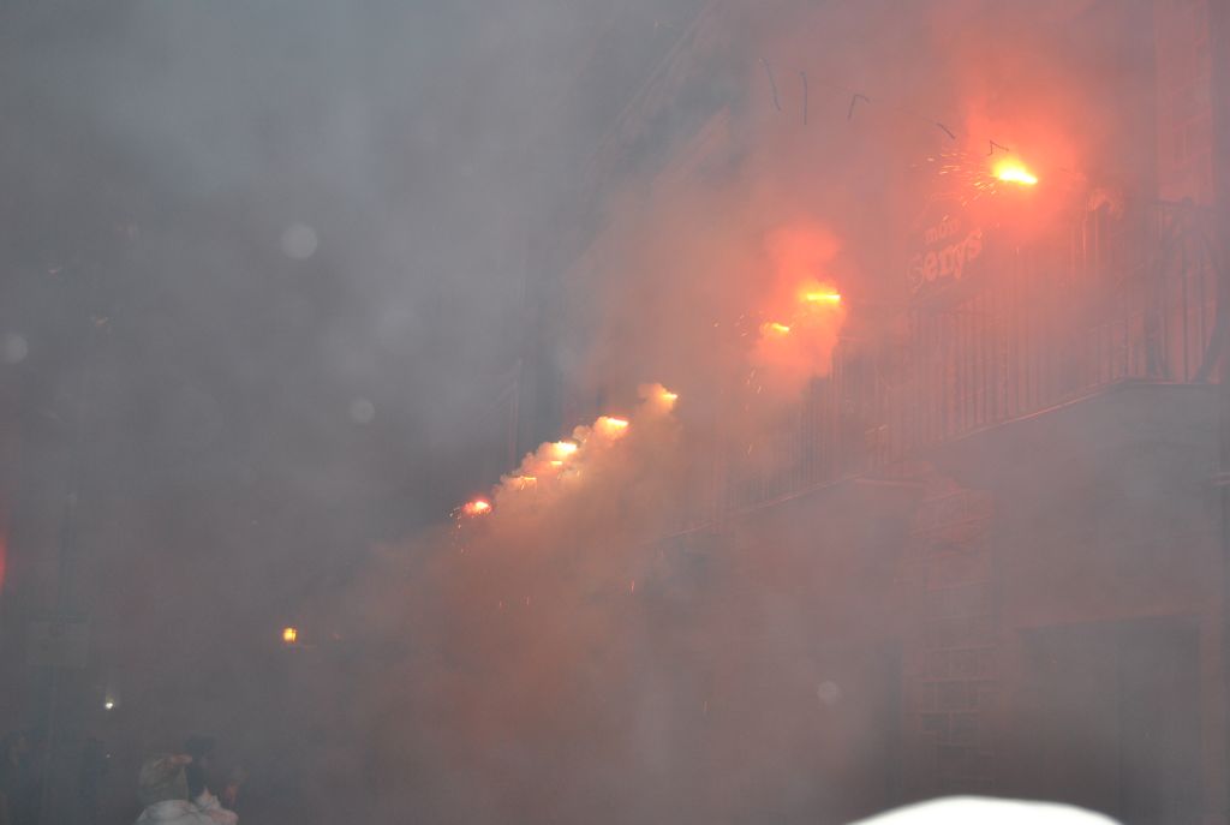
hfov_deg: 41.0
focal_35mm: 48
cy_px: 412
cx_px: 615
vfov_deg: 28.2
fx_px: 1643
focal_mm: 32
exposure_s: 1/60
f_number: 4.5
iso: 200
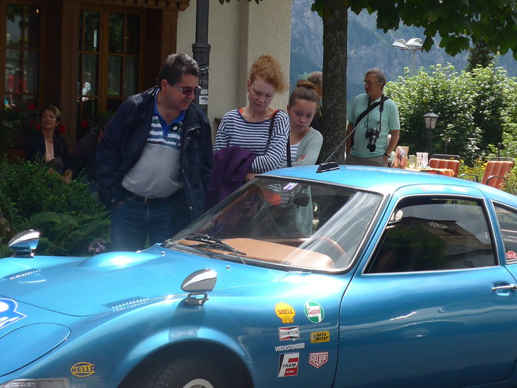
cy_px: 233
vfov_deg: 14.2
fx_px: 1554
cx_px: 254
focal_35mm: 104
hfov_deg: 18.9
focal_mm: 12
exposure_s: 1/500
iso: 80
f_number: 3.5
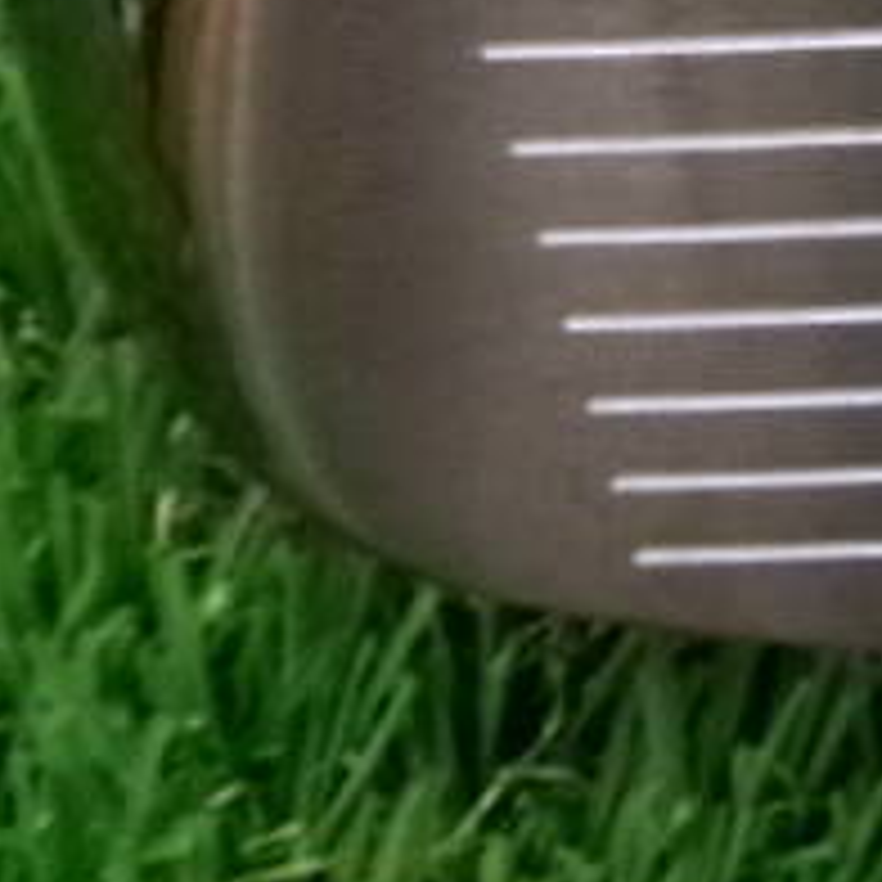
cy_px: 36
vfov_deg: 20.8
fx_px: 2335
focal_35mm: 81
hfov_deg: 18.3
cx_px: 1422
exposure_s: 1/34
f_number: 3.9
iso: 800
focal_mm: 5.1
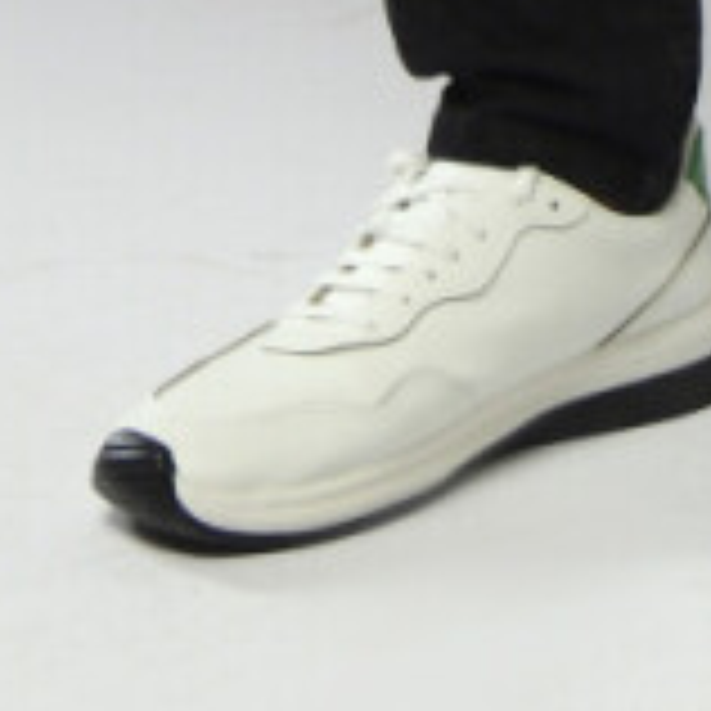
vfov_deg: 7.2
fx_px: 4810
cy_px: -1696
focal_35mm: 207
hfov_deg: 8.4
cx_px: 518
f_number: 6.3
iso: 400
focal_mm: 32
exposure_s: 1/125
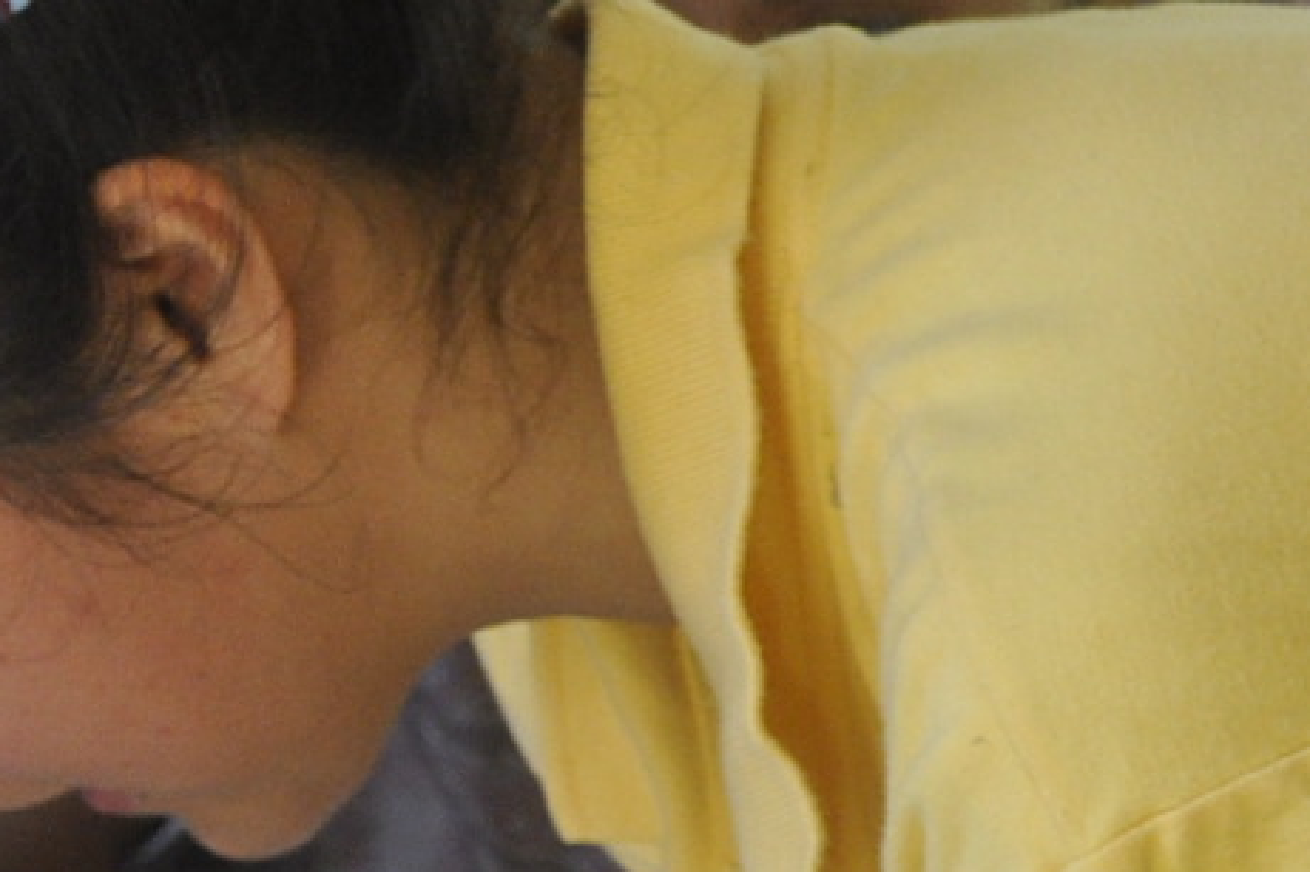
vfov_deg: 6.1
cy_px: 1091
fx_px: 8111
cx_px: 34
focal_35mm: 223
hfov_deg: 9.2
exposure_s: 1/60
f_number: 4.8
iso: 720
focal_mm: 32
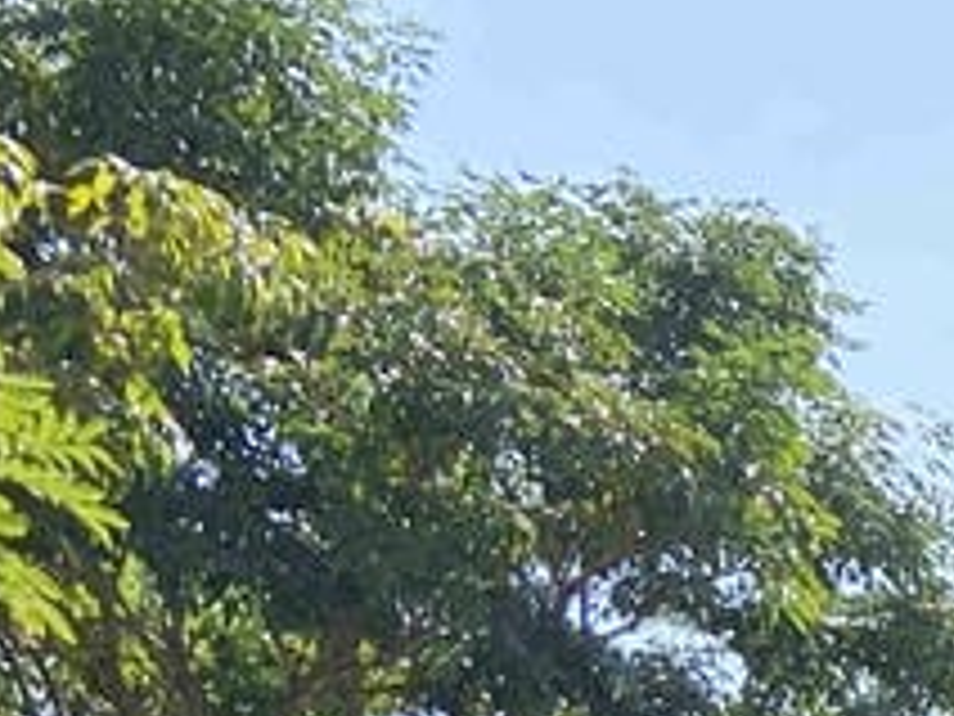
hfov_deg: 12.1
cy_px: 1657
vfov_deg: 9.2
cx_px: 1822
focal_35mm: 147
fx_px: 4051
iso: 32
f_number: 1.8
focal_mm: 4.25
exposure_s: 1/2315
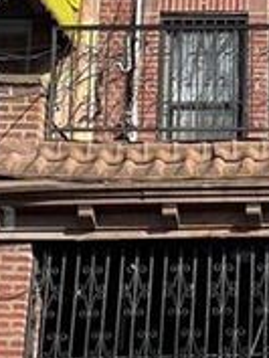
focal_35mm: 98
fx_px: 1014
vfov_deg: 19.7
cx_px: 417
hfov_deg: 14.1
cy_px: 300
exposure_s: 1/1279
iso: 50
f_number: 1.6
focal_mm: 5.1
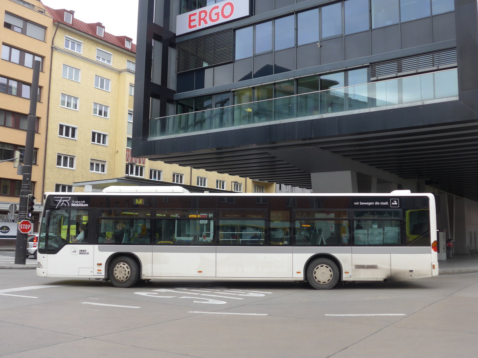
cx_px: 239
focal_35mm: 36
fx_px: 497
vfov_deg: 39.7
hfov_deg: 51.4
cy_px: 179
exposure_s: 1/250
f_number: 2.8
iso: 80
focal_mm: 7.5
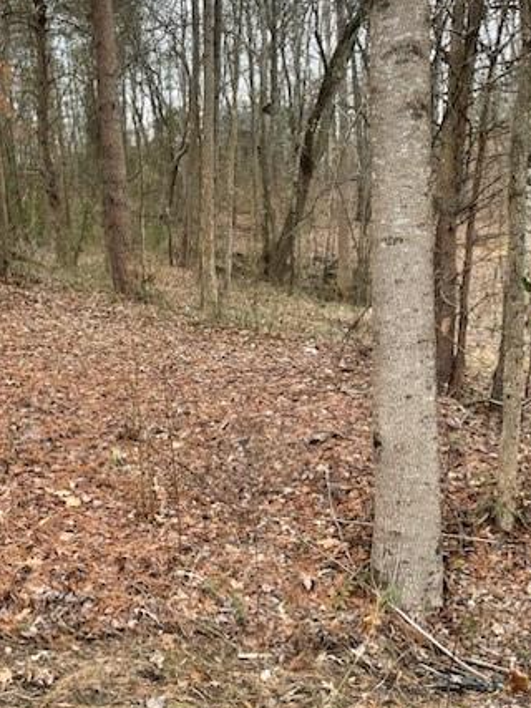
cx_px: 184
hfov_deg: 36.5
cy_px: 358
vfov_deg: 47.9
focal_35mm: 39
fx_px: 798
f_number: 1.6
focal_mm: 5.1
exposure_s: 1/297
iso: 32
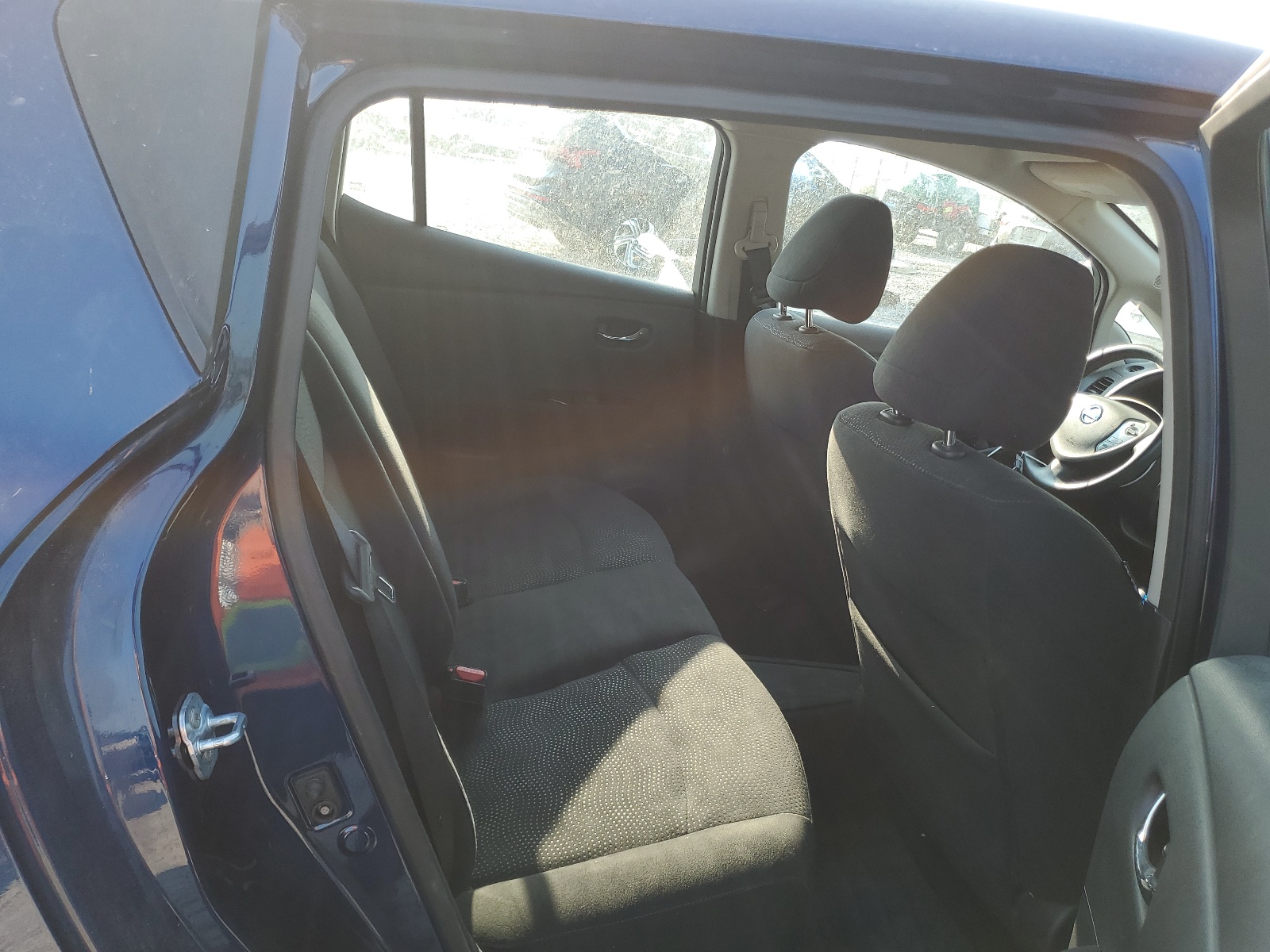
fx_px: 954
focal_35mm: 26
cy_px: 476
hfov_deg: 67.3
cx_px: 635
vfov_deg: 53.1
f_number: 1.5
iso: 50
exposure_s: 1/417
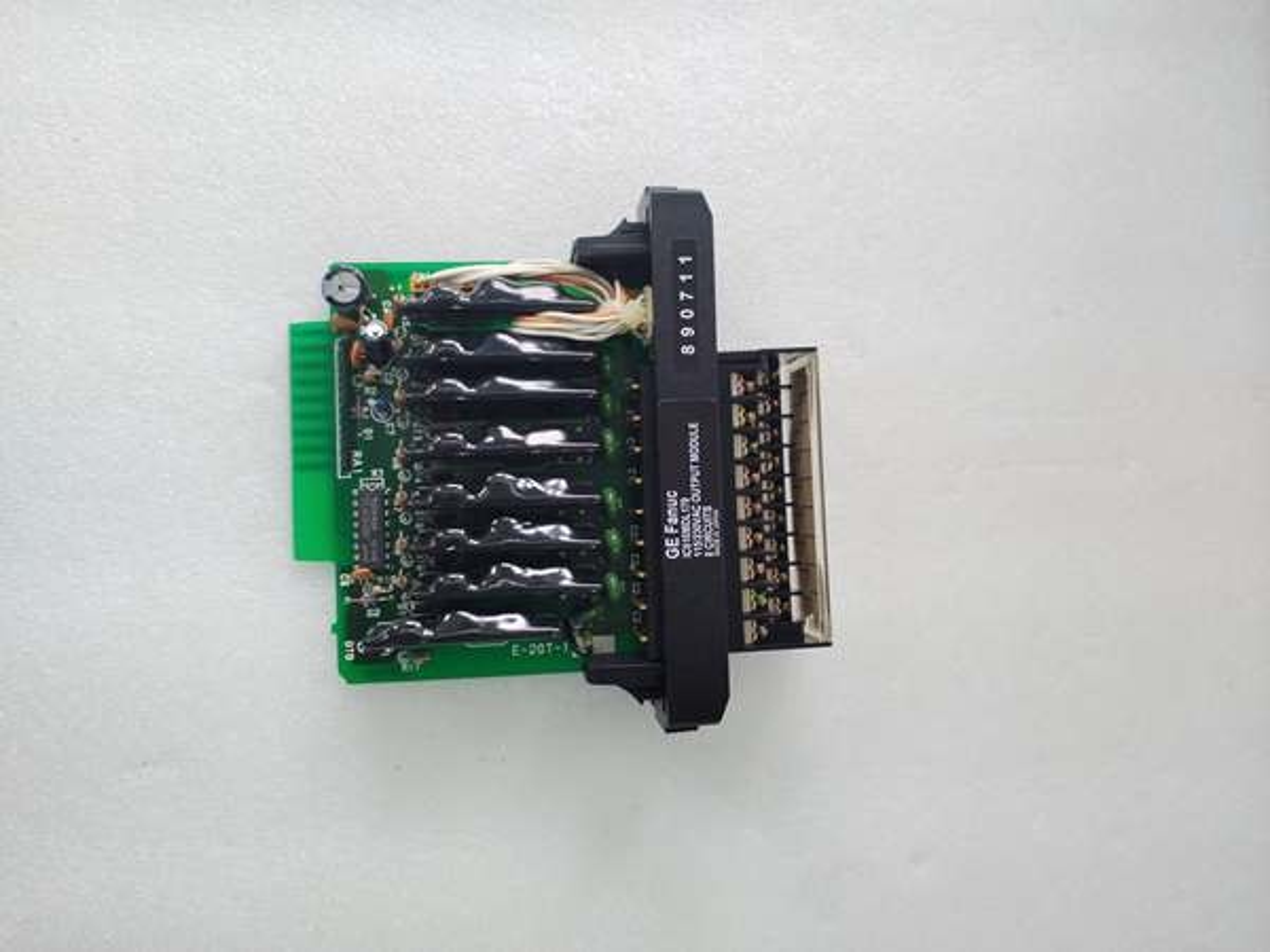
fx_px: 954
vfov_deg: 53.1
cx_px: 635
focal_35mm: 26
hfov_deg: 67.3
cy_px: 476
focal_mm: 4.75
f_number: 1.8
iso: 200
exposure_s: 1/60
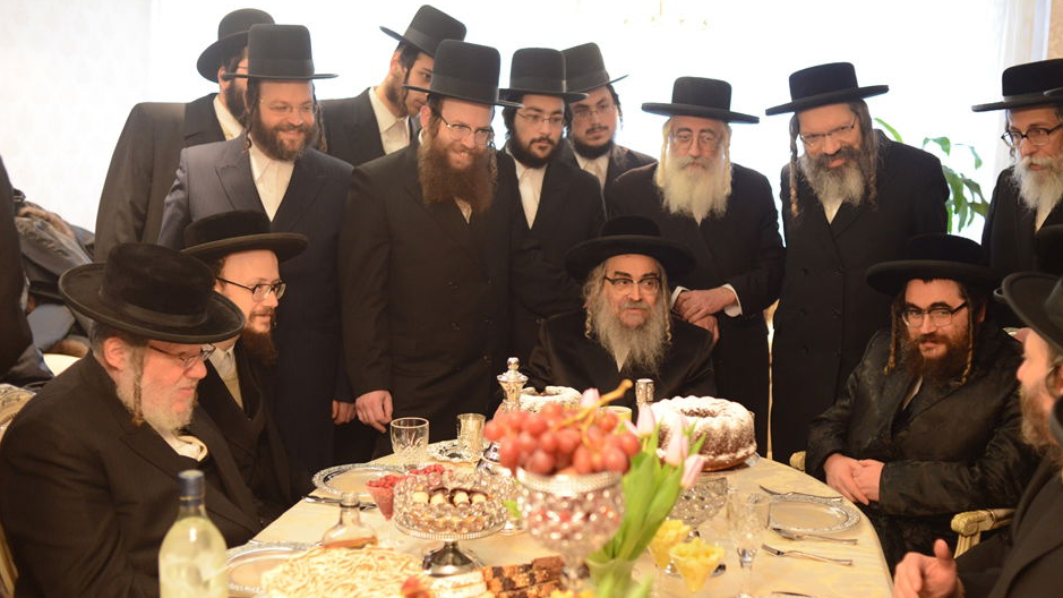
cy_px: 319
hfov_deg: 50.4
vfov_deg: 29.7
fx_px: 1127
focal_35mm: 40
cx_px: 569
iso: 2000
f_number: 3.2
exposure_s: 1/80
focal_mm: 35
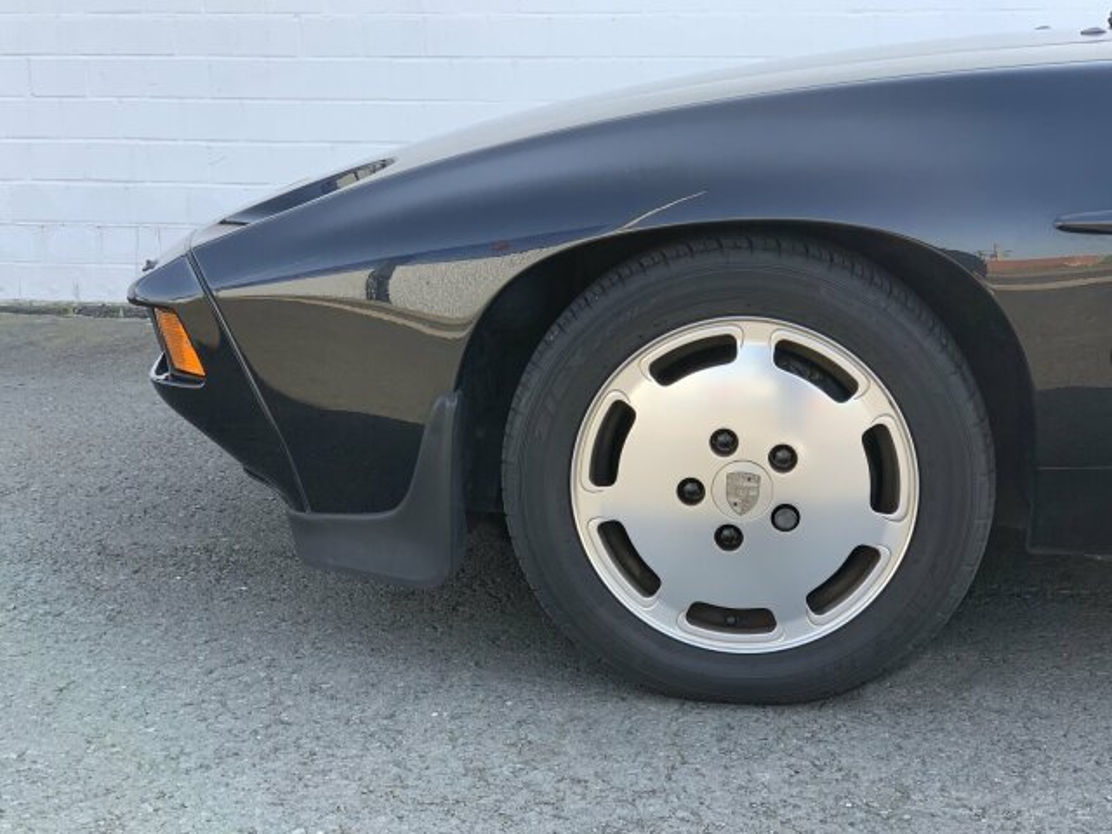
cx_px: 556
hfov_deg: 36.8
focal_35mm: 52
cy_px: 417
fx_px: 1670
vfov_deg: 28.0
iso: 16
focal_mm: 6
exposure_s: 1/150
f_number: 2.4
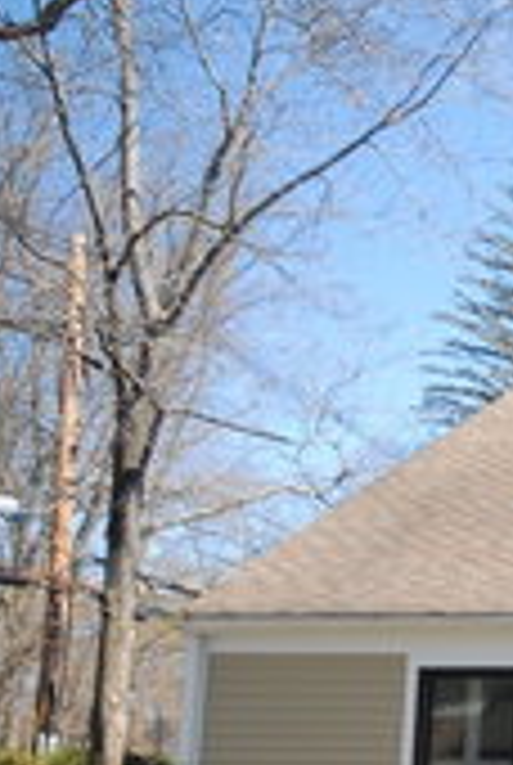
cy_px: 630
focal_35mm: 59
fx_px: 1256
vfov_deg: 32.8
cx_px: 1053
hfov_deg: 16.7
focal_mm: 14
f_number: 8
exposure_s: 1/125
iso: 200
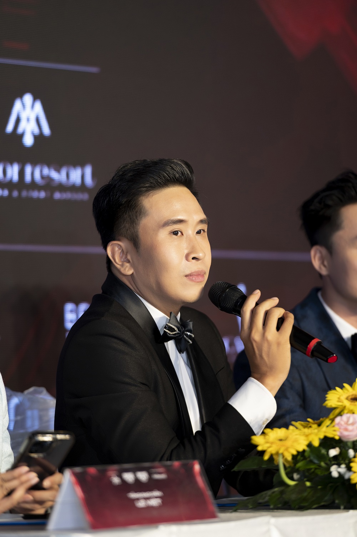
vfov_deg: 10.3
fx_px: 2978
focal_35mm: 200
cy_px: 268
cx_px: 178
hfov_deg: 6.9
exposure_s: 1/160
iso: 640
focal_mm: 200
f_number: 2.8
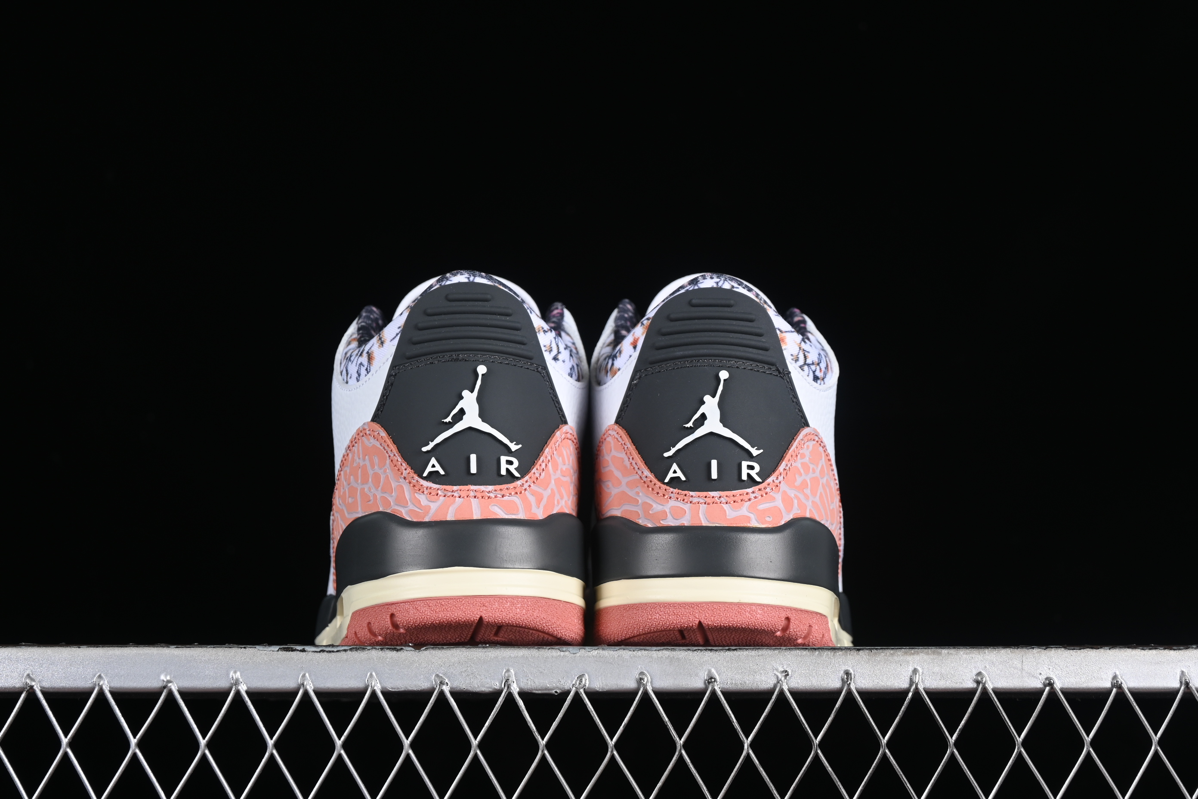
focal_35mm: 75
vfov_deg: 18.2
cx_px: 599
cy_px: 400
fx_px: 2496
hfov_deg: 27.0
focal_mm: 50
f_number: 7.1
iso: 160
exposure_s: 1/60
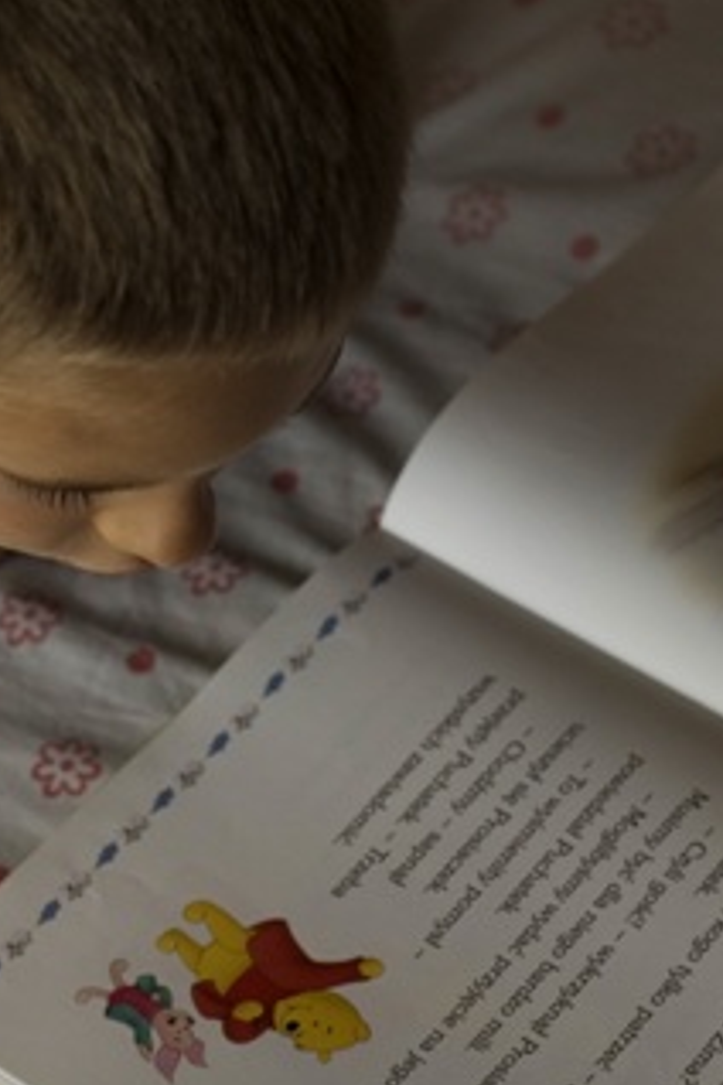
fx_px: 4549
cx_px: 164
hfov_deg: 9.1
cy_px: 375
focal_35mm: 151
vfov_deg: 13.6
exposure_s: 1/80
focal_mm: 50
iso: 200
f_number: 2.8
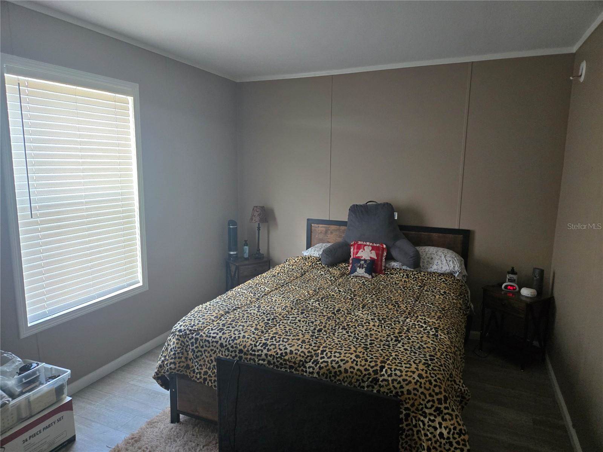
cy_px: 226
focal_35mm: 23
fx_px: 401
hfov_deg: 73.9
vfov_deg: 58.9
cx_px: 302
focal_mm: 5.4
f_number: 1.8
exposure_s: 1/120
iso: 500
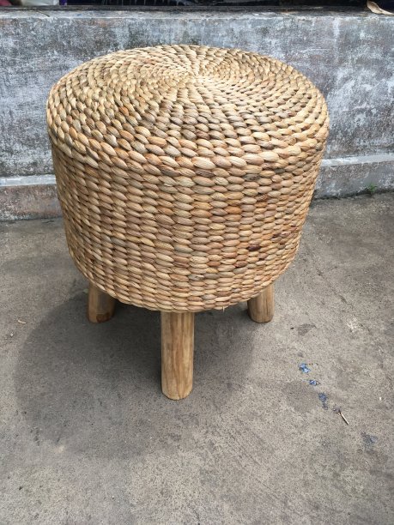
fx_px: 440
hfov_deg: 48.2
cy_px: 262
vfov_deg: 61.7
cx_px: 197
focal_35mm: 29
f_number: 2.2
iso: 25
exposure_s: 1/432
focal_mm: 4.15
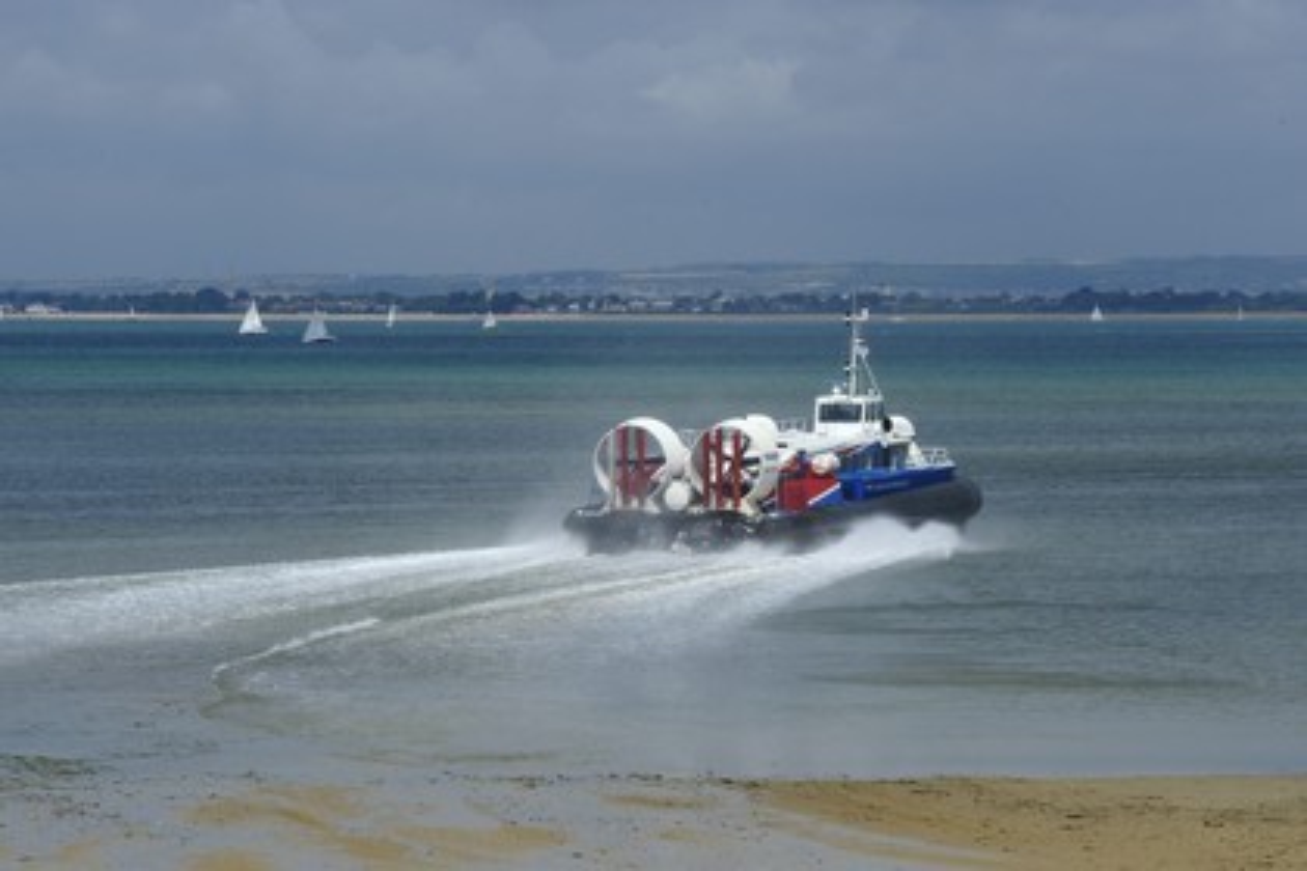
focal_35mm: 145
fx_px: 5264
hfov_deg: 14.2
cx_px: 654
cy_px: 436
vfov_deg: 9.5
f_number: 14
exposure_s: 1/400
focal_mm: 145
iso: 200
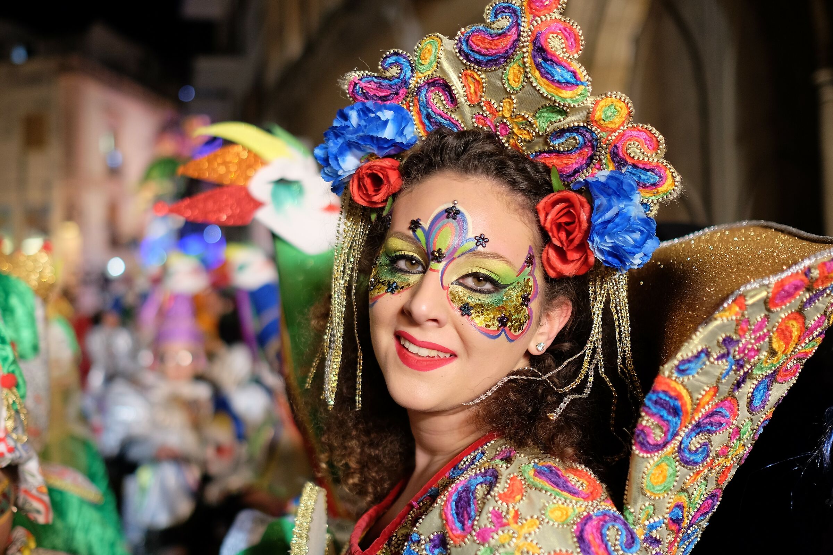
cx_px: 416
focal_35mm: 35
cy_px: 278
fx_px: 810
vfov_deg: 37.9
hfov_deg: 54.4
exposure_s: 1/280
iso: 400
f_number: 1.4
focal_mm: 23
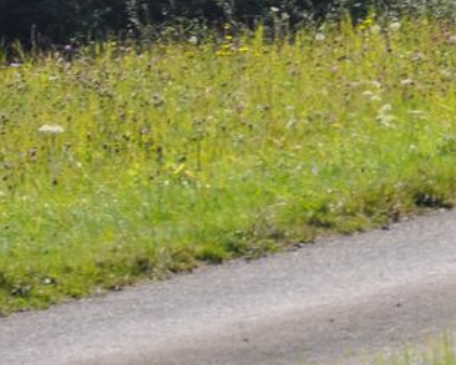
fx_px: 10327
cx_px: 633
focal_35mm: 765
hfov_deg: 2.5
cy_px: -9
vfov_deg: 2.0
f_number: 7.1
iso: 200
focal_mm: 105
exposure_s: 1/800
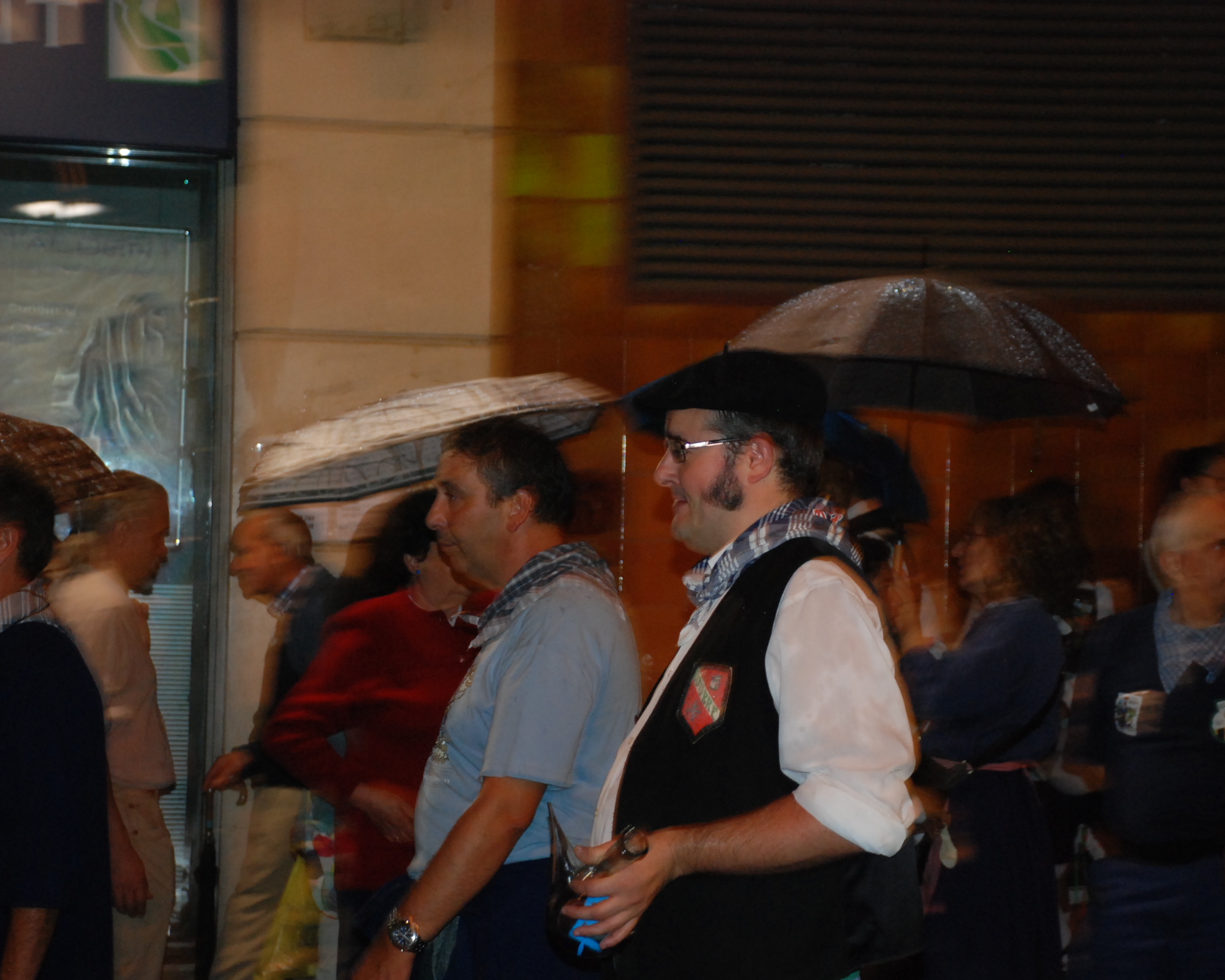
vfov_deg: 15.7
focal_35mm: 98
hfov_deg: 19.5
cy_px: 488
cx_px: 725
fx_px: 3553
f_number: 5.3
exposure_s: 1/30
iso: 800
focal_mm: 58
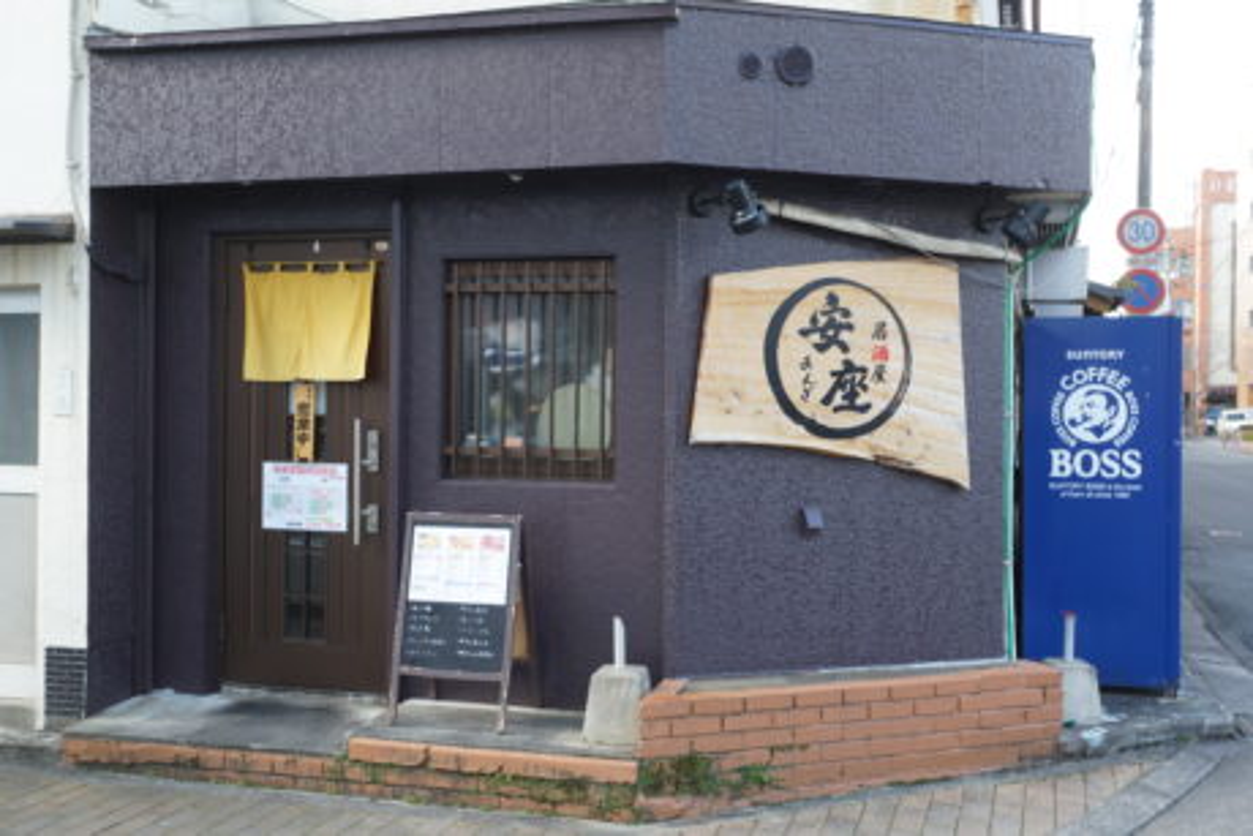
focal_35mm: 39
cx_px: 626
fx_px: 1358
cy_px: 418
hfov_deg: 49.5
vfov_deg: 34.2
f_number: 5.6
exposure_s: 1/15
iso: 125
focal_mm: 26
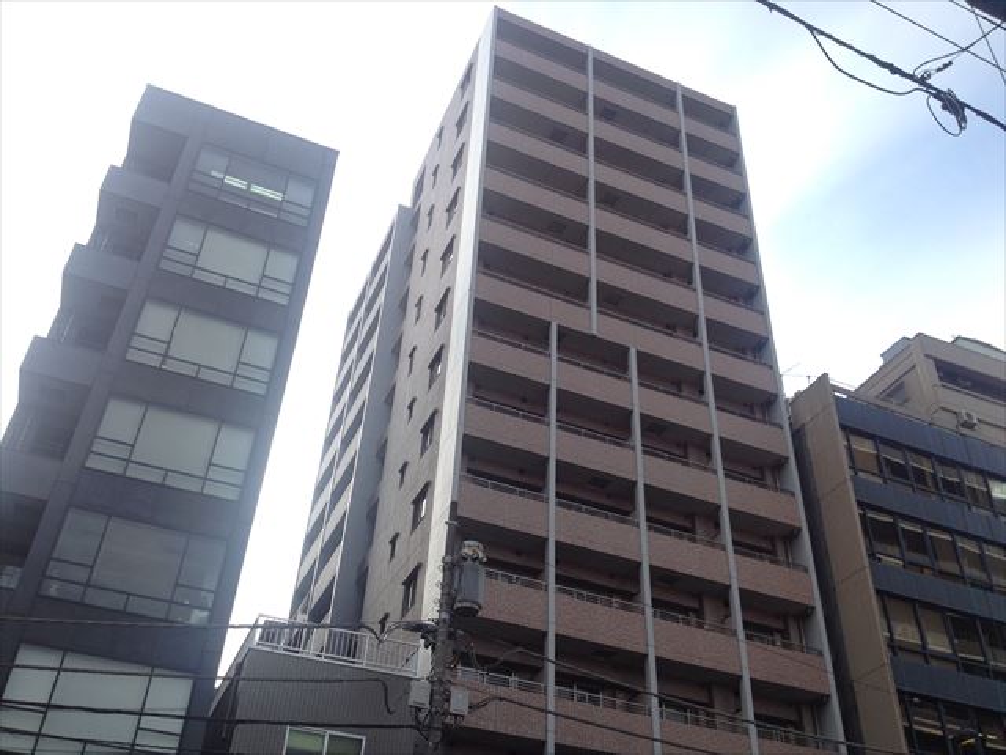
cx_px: 503
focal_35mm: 35
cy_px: 378
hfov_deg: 52.6
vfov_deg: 40.7
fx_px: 1017
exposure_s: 1/836
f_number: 2.4
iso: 50
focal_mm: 4.28
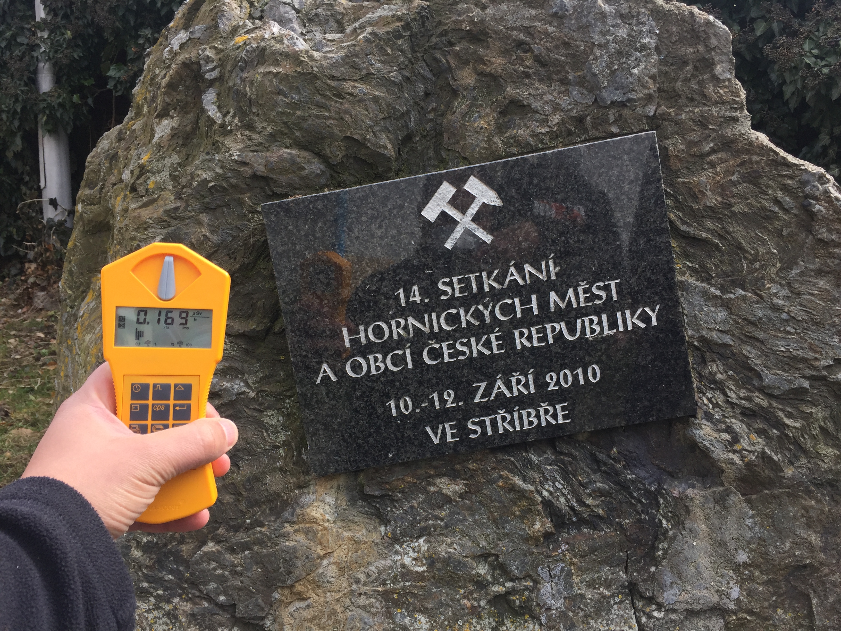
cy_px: 316
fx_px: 705
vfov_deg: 48.2
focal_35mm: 29
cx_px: 420
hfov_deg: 61.7
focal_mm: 4.15
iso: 32
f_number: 2.2
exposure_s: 1/860
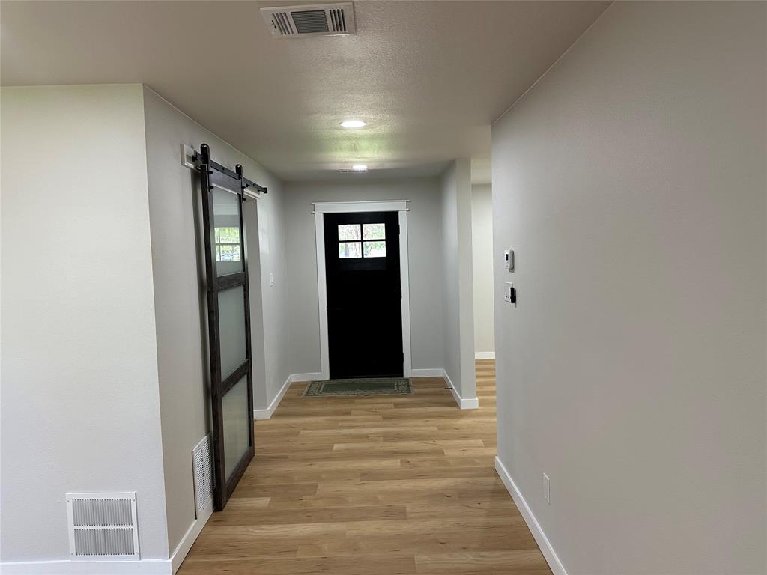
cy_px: 288
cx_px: 384
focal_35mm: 24
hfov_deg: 71.6
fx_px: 532
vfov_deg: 56.8
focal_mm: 6.86
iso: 250
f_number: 1.78
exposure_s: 1/120
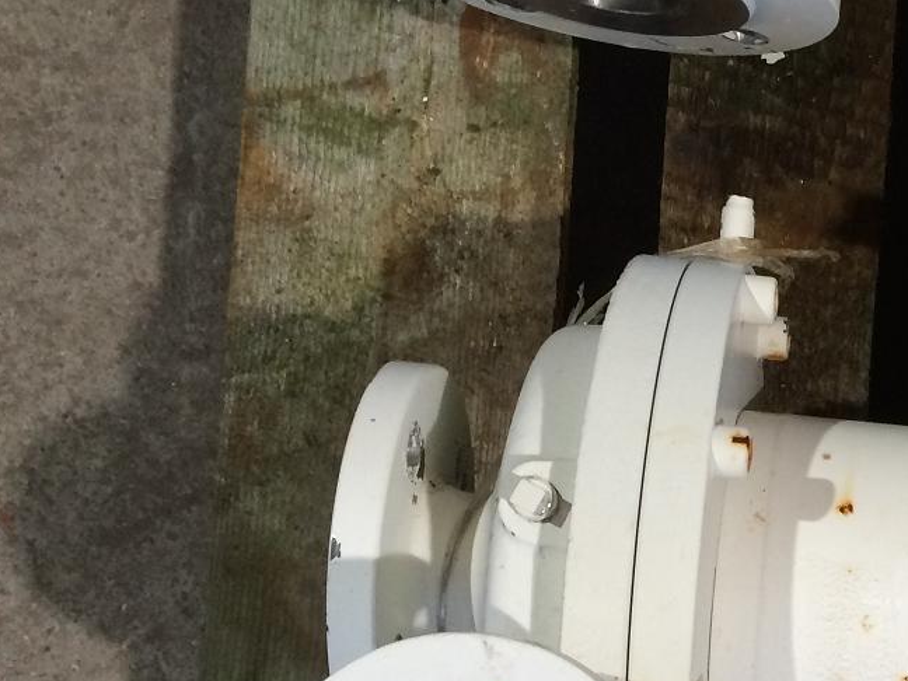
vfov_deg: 19.6
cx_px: 1138
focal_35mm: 73
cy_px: 677
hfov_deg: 23.9
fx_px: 1915
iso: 64
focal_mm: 4.15
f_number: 2.2
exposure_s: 1/33
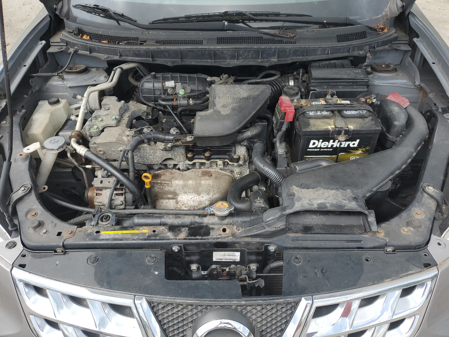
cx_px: 224
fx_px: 337
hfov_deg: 67.3
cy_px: 168
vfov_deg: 53.1
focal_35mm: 26
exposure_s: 1/1250
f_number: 1.5
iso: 50
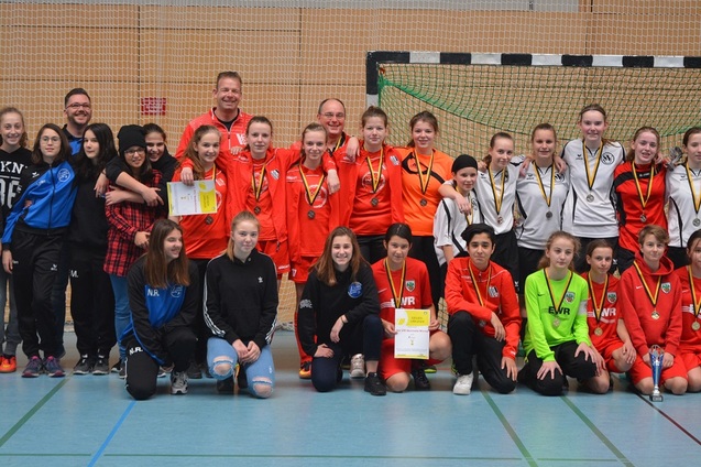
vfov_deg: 16.5
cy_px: 234
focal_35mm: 82
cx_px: 350
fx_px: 1606
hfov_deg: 24.6
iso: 1600
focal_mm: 55
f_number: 5.6
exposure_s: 1/40
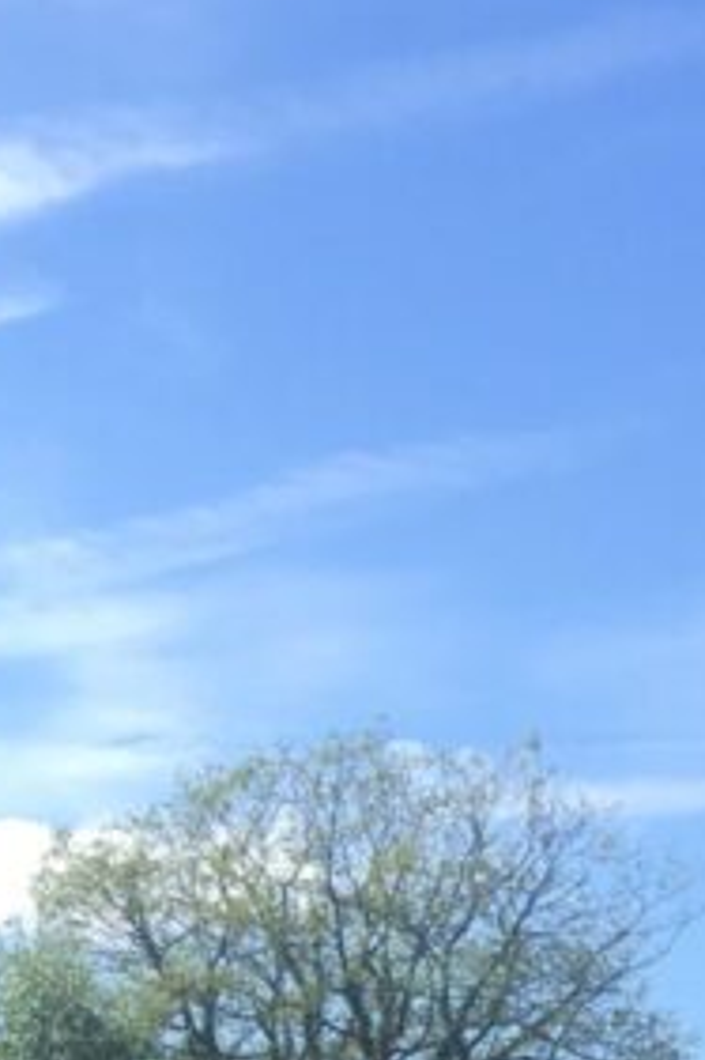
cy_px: 1252
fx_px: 3235
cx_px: -173
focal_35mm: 110
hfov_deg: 12.1
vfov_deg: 17.8
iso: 25
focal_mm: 4.15
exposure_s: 1/785
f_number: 2.2
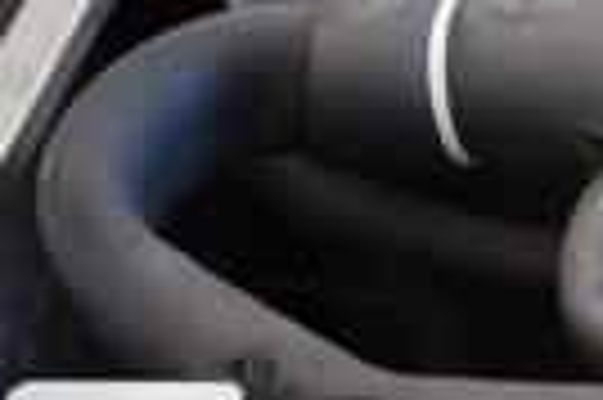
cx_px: 1228
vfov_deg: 9.7
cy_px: 629
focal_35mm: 137
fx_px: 2292
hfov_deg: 12.9
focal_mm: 20
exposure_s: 1/125
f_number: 3.5
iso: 1800
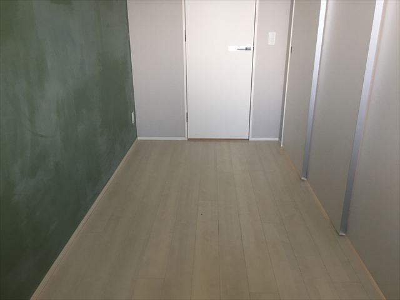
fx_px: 335
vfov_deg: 48.2
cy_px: 150
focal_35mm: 29
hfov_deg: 61.7
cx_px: 200
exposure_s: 1/33
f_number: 2.2
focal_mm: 4.15
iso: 100
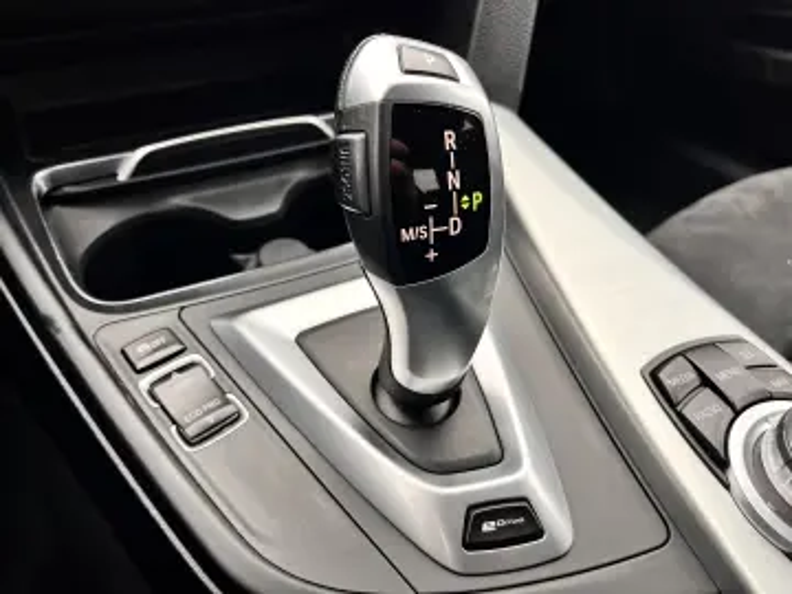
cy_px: 297
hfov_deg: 67.3
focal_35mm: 26
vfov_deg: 53.1
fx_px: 595
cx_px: 396
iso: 100
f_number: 1.6
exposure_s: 1/100
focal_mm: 5.1
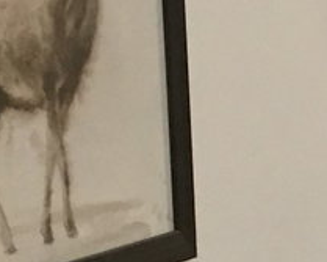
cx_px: 895
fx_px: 2099
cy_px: 389
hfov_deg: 8.0
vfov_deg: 7.0
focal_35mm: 217
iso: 50
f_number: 2.2
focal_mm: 4.15
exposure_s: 1/15
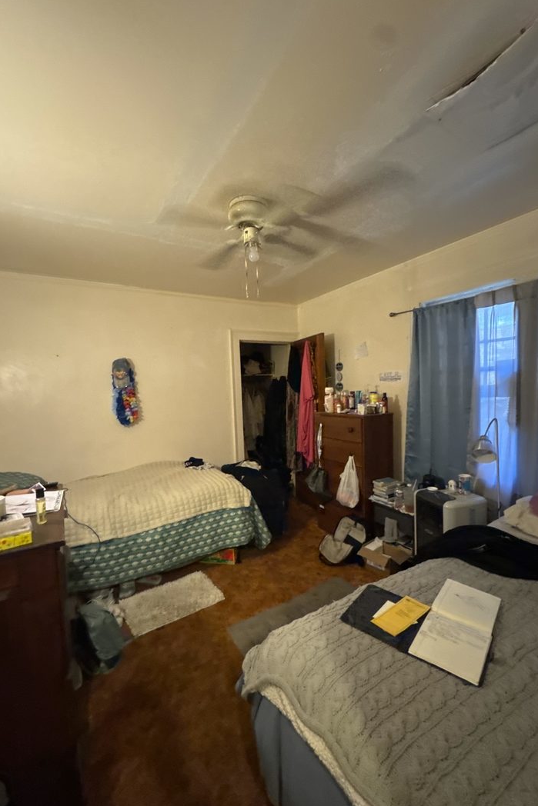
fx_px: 336
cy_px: 411
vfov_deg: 100.4
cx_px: 273
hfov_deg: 77.3
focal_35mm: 15
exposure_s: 1/40
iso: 1250
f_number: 2.2
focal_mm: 2.22
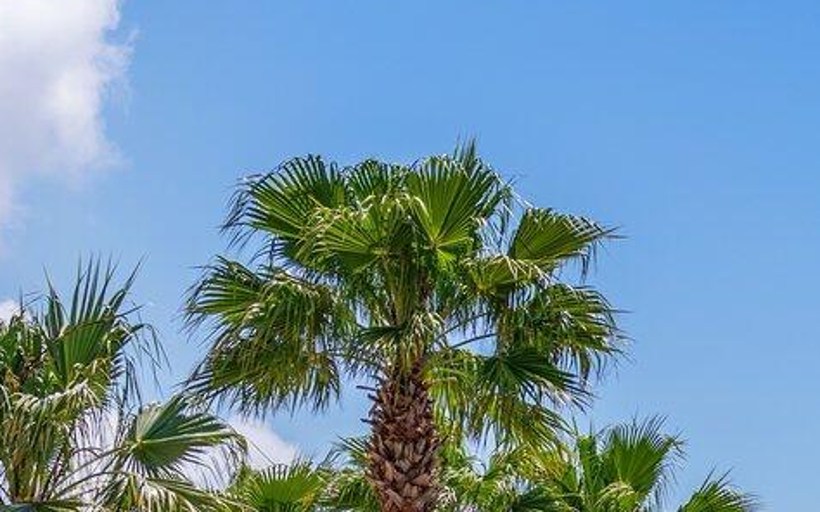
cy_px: 1167
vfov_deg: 4.2
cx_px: 1230
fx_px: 6881
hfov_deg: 6.7
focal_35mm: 308
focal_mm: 70
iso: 100
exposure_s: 1/640
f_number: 5.6
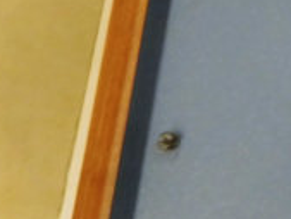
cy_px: -289
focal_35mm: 118
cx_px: 594
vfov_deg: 10.9
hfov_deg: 13.9
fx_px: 993
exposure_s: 1/30
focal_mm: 4.5
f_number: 3.4
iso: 280
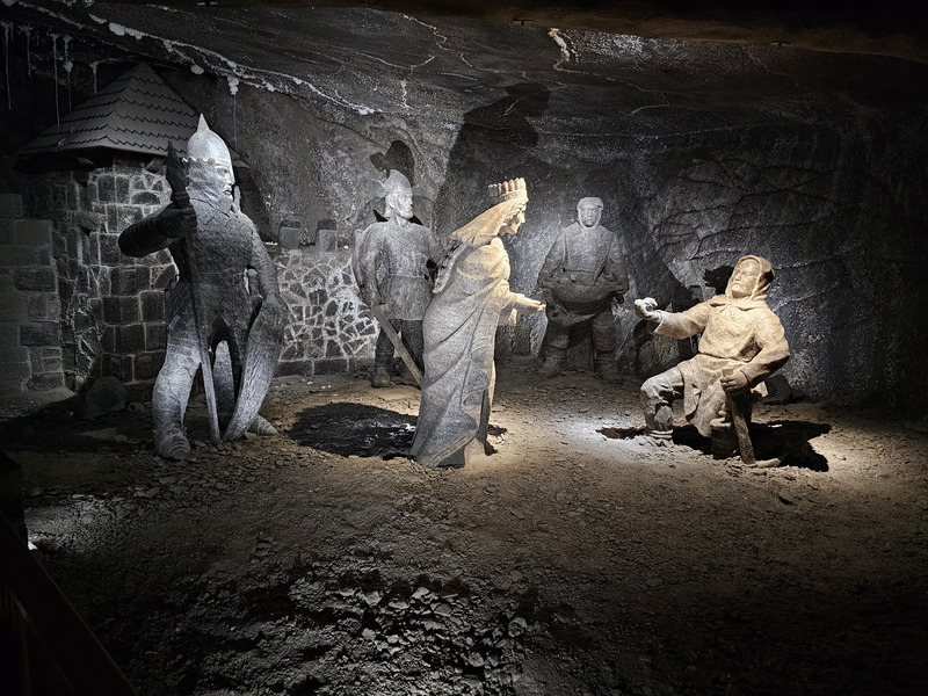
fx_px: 617
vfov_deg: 58.9
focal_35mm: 23
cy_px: 348
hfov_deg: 73.9
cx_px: 464
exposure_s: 1/24
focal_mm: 6.3
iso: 800
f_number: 1.7
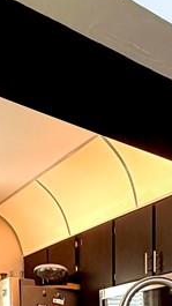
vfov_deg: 27.4
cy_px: 430
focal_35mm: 59
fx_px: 479
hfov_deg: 20.3
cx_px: 107
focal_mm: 2.22
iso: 320
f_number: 2.2
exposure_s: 1/120
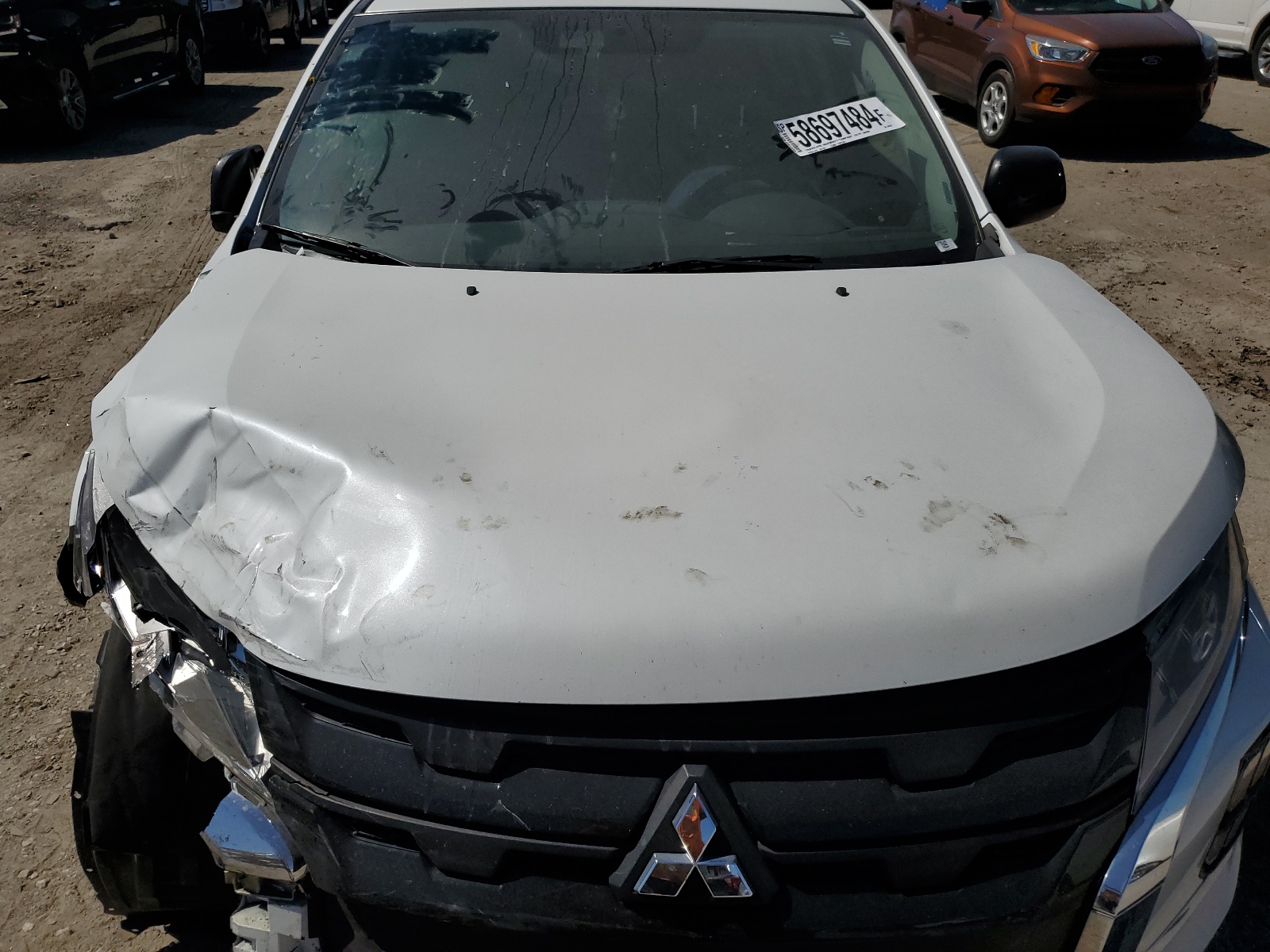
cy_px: 476
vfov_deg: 53.1
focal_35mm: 26
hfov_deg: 67.3
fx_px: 954
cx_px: 635
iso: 53
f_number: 1.5
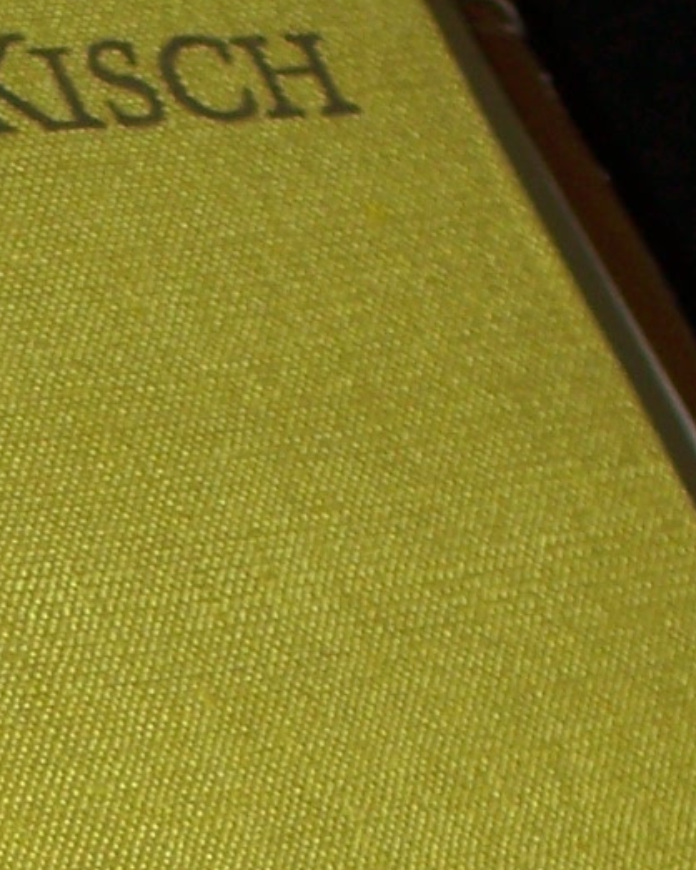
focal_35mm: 284
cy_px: 1397
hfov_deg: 5.4
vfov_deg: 6.7
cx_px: -306
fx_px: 7317
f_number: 3.6
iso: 80
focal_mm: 11
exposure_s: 1/80
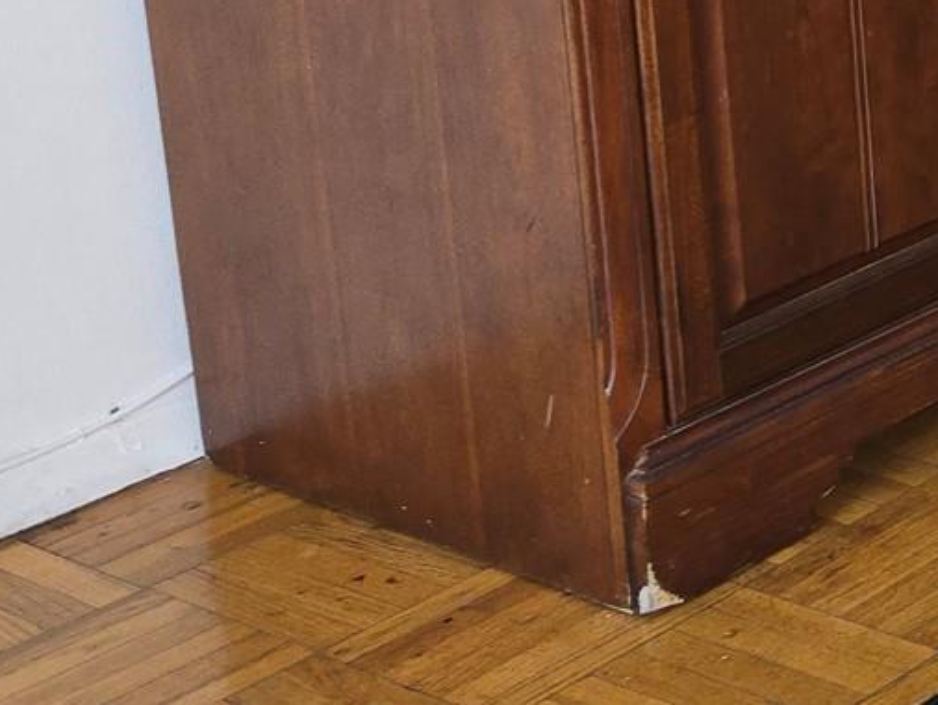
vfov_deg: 15.0
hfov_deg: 16.2
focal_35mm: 93
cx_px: 1876
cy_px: -273
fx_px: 2521
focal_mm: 6.3
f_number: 1.7
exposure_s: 1/24
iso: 125
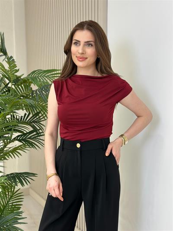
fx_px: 320
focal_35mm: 48
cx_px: 86
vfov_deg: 39.6
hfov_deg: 30.3
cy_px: 116
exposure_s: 1/100
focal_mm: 6.86
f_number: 1.78
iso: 64
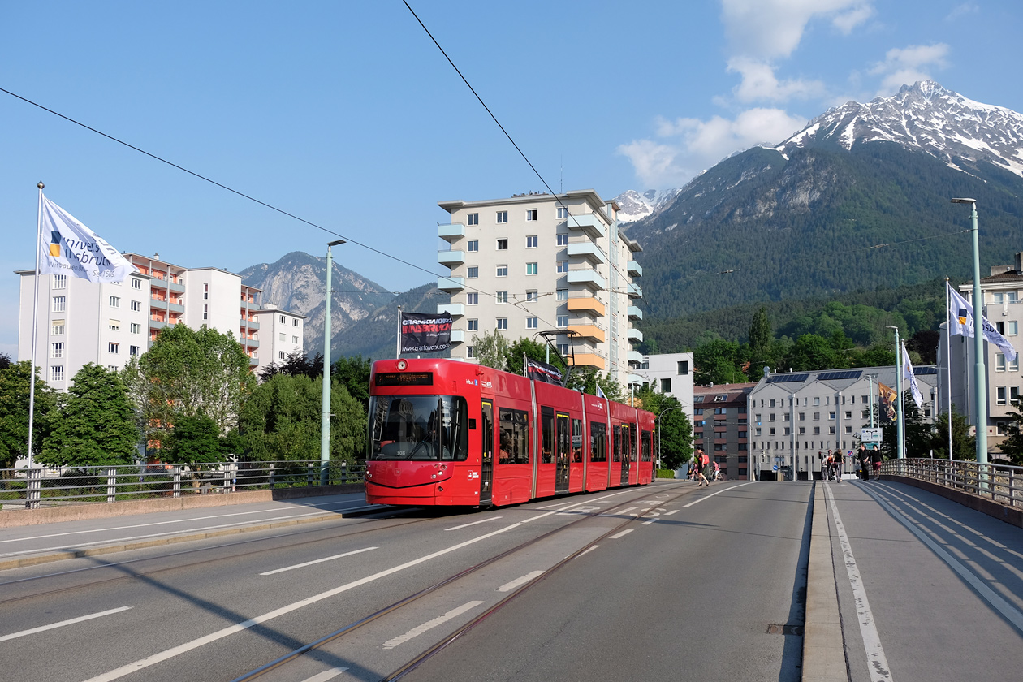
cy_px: 341
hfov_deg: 60.3
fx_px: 881
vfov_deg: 42.3
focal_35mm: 31
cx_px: 512
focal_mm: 20.8
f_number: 5.6
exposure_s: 1/500
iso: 200
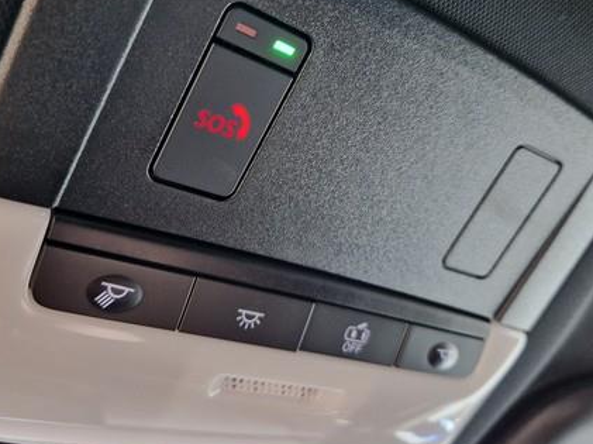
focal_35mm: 35
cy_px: 171
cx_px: 258
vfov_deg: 40.4
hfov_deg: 52.5
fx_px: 599
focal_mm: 5.4
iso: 500
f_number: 1.8
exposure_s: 1/33
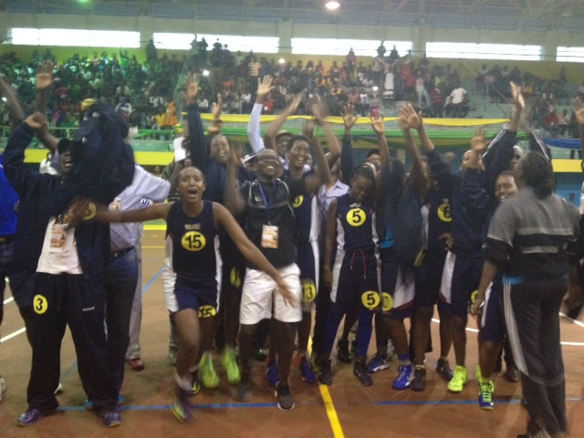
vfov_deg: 40.7
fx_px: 590
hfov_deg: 52.6
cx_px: 292
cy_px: 219
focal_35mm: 35
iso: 500
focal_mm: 4.28
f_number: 2.4
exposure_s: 1/17
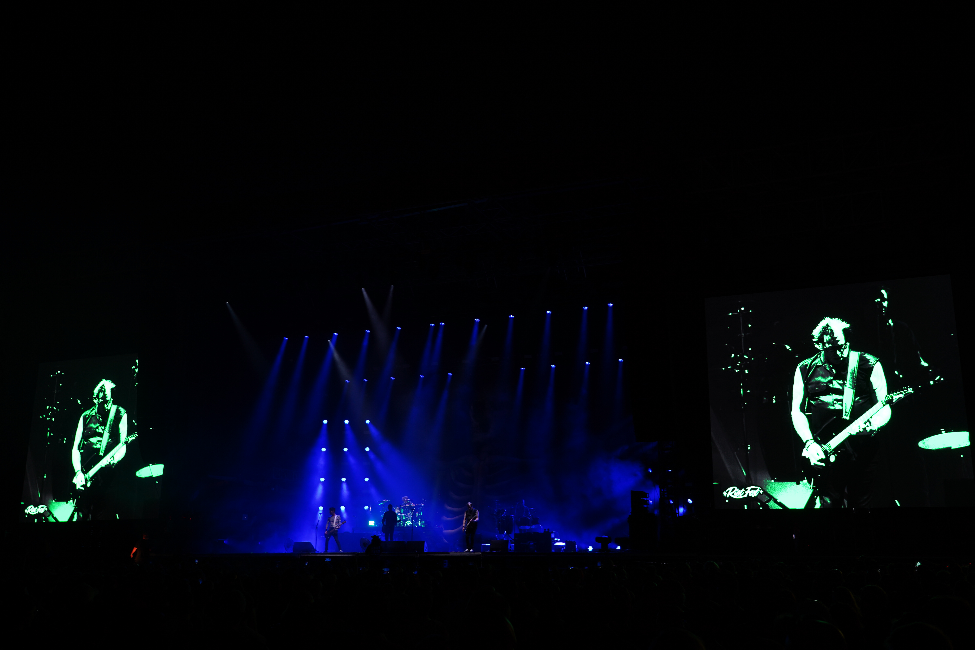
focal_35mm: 34
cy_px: 325
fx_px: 921
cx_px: 488
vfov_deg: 38.9
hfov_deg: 55.8
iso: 100
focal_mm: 34
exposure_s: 1/60
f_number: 5
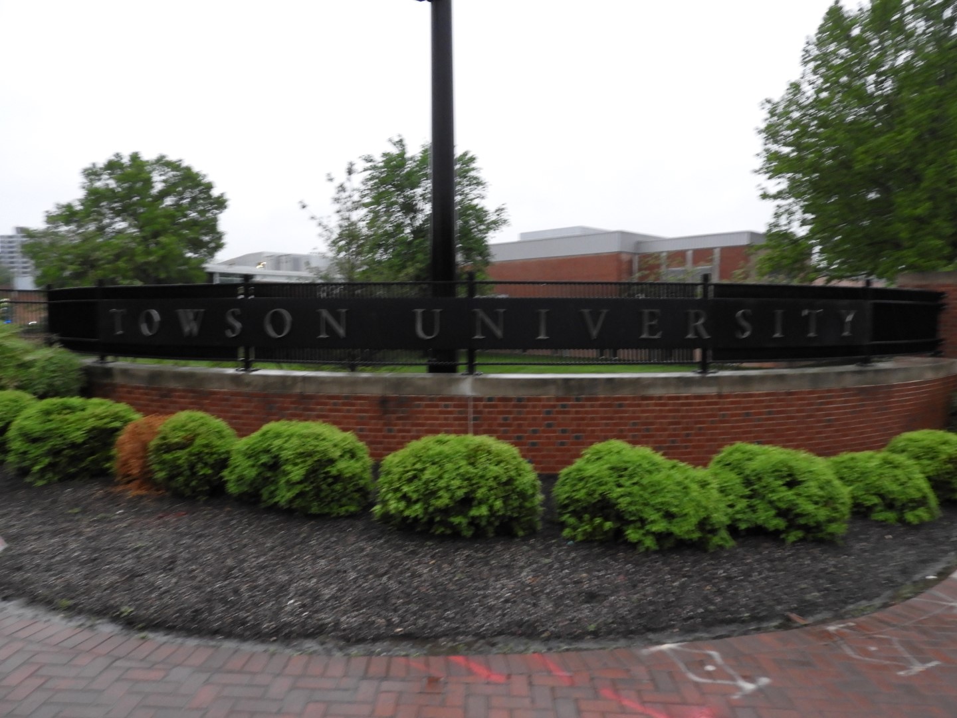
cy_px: 359
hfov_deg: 71.6
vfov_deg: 56.8
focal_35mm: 24
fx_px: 664
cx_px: 478
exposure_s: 1/30
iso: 360
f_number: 3.3
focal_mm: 4.3
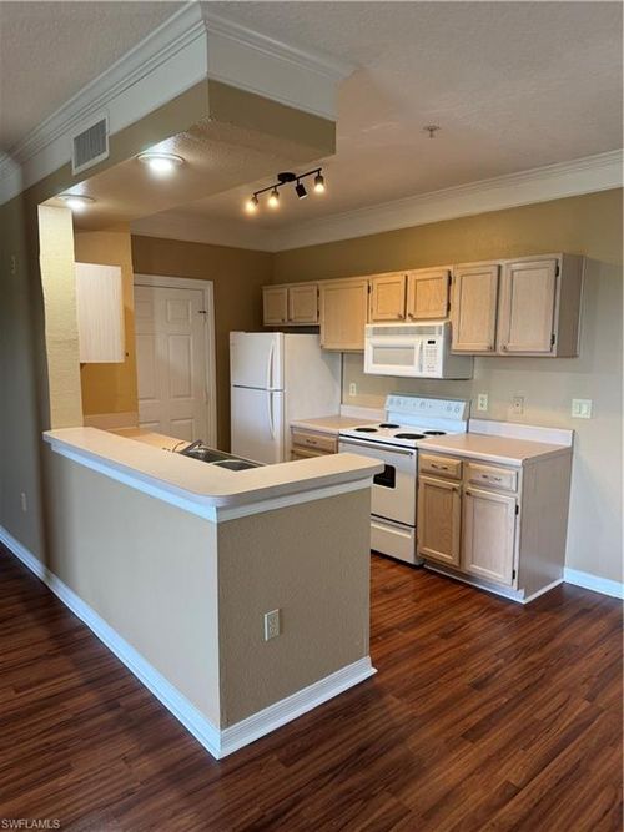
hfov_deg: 56.8
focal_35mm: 24
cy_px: 416
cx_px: 312
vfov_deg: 71.6
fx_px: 577
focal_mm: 6.76
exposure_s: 1/120
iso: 160
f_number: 1.78
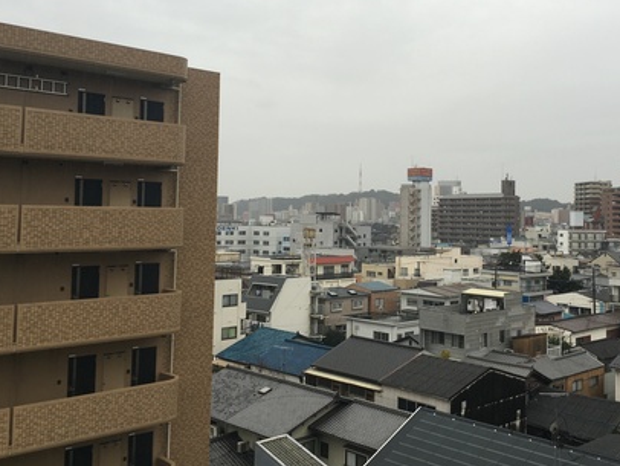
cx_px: 392
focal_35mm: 40
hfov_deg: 46.3
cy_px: 182
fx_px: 717
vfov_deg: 35.8
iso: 25
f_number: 2.2
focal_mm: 4.15
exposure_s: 1/120
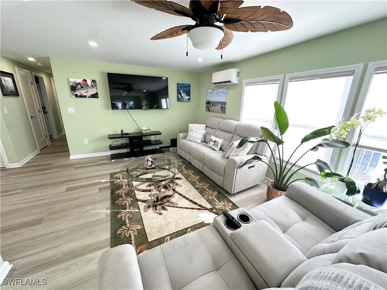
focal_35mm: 14
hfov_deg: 102.1
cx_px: 194
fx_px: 157
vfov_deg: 85.7
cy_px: 145
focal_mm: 2.22
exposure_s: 1/120
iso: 100
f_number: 2.2
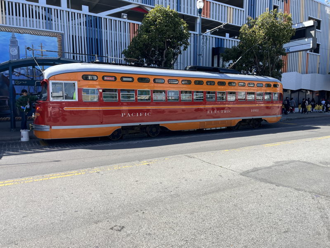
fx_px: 248
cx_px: 165
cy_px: 124
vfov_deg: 53.1
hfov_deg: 67.3
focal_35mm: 26
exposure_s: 1/2410
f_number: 1.6
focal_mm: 5.1
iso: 50
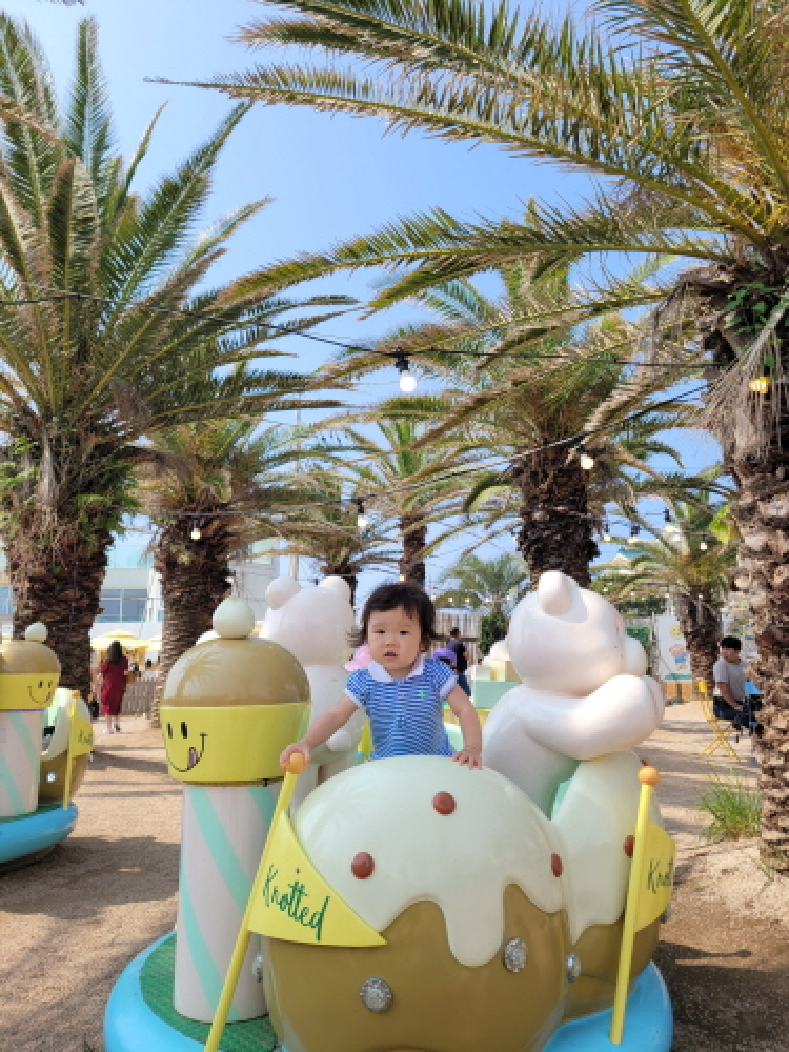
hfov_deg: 53.1
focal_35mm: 26
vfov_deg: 67.3
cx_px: 394
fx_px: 790
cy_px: 526
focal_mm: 5.4
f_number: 1.8
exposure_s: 1/1659
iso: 40
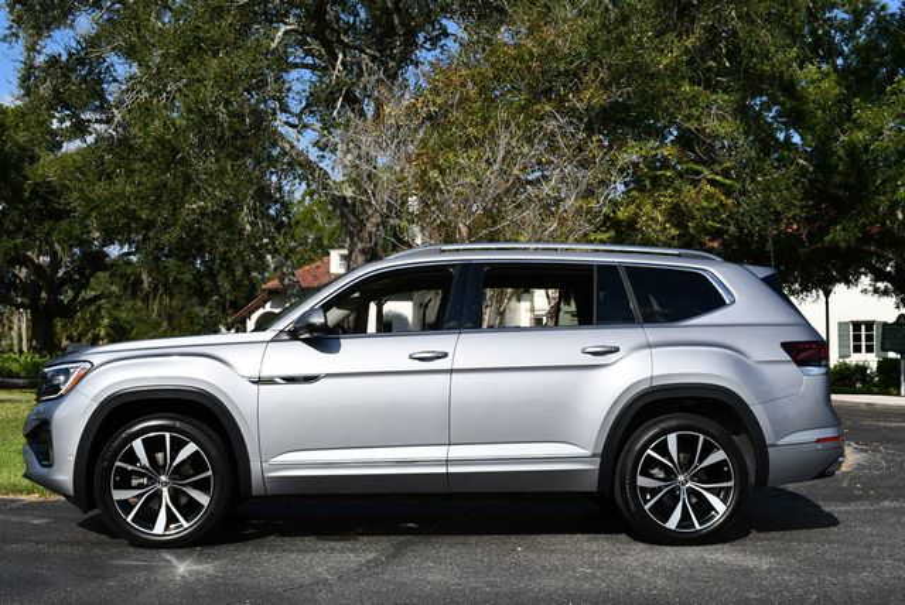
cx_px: 452
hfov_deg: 42.7
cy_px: 302
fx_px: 1157
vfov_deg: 29.3
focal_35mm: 46
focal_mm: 23
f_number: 10
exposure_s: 1/400
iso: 100
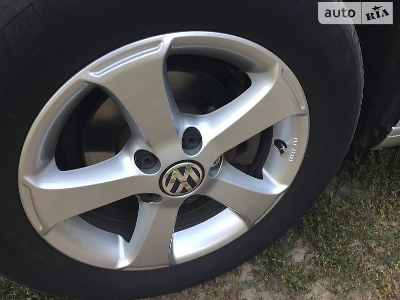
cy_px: 151
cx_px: 194
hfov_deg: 59.9
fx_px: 347
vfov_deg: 46.8
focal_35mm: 30
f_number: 2.2
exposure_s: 1/50
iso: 40
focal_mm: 4.2
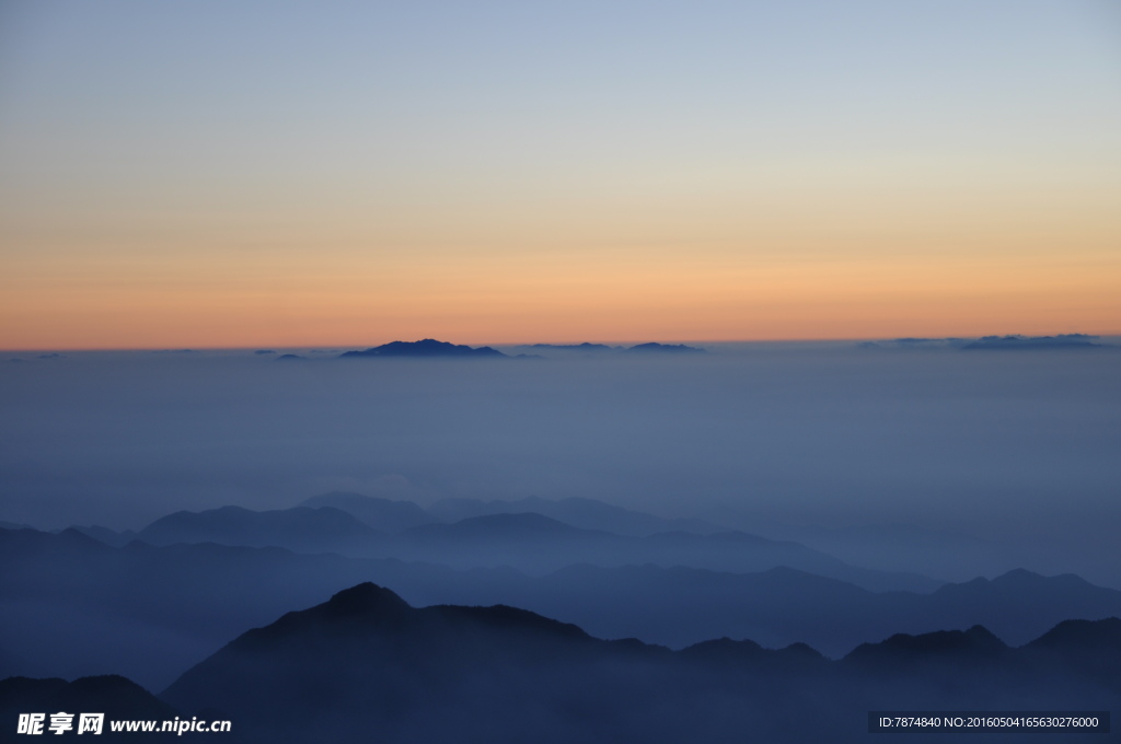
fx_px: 2706
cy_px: 372
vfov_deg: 15.7
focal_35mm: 87
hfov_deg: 23.4
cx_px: 560
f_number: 5
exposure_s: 1/10
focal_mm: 58
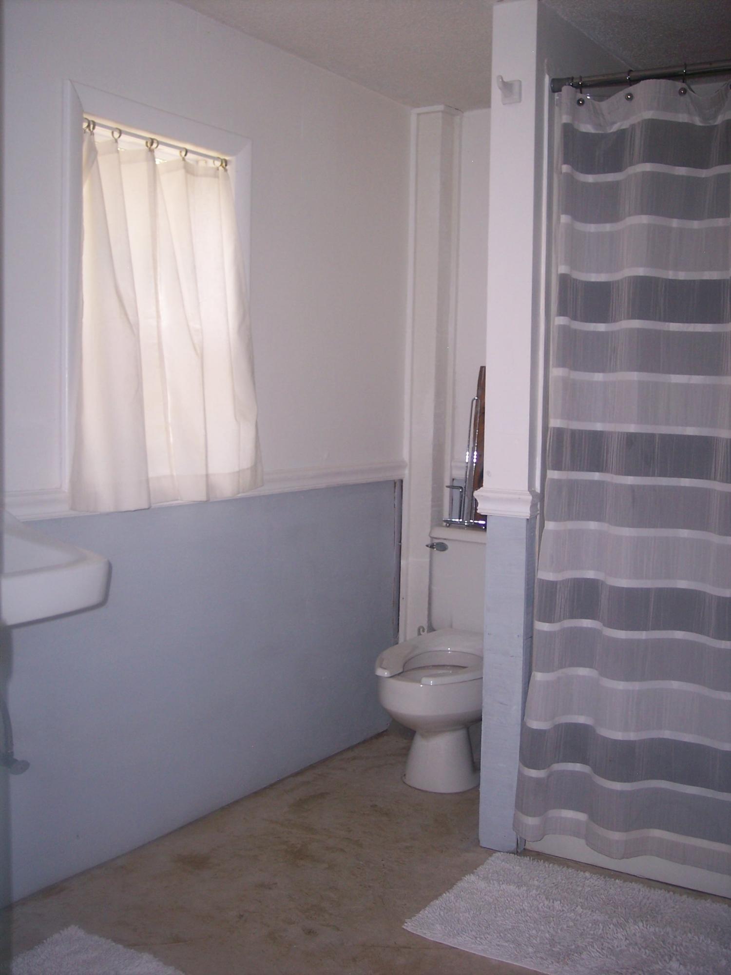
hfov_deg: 36.8
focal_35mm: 39
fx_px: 1098
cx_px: 366
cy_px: 488
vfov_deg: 47.9
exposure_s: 1/60
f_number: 2.8
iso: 100
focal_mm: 8
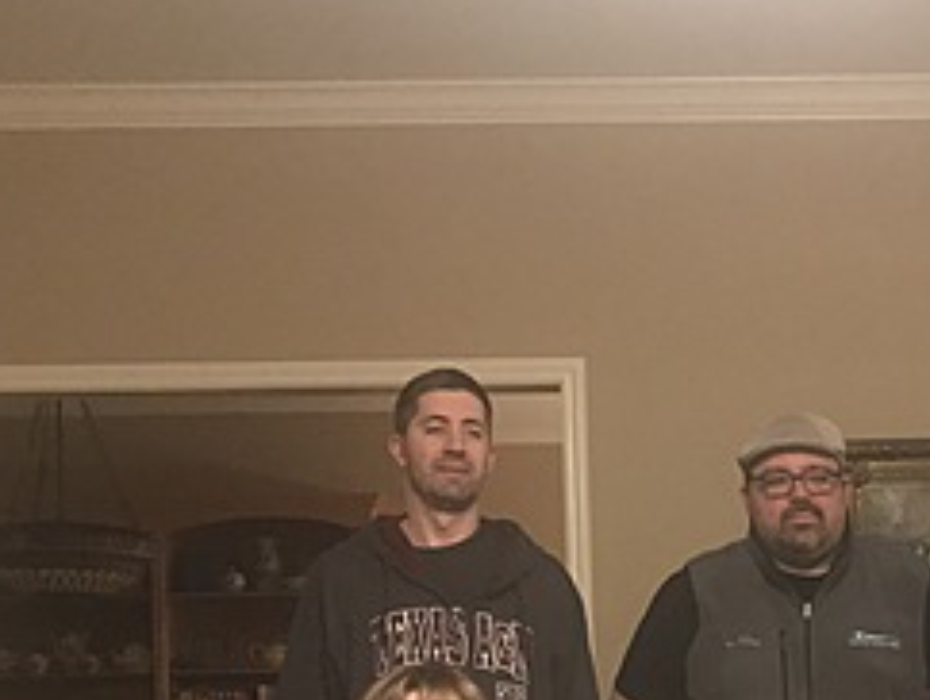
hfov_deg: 25.2
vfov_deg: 18.9
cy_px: 838
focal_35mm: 74
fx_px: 1990
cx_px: 903
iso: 200
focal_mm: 3.99
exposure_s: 1/17
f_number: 1.8
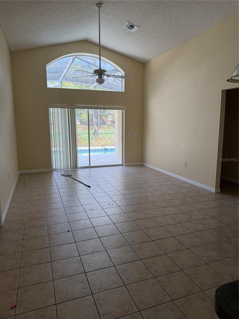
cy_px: 160
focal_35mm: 24
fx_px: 221
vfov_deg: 71.6
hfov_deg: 56.8
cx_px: 120
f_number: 1.78
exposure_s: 1/240
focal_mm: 6.76
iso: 64
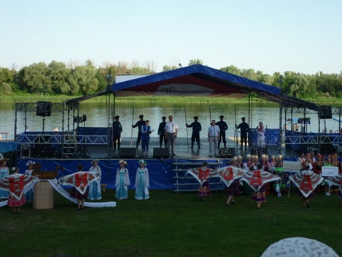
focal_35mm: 45
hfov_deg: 41.7
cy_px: 99
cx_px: 214
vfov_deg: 32.1
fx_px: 445
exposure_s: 1/500
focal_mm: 5.5
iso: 80
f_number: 2.8
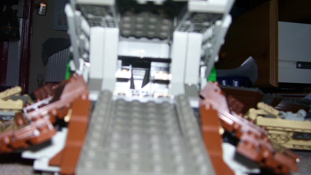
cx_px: 126
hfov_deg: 46.2
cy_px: 84
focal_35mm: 44
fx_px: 363
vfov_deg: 27.1
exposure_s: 1/60
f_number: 2.7
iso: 125
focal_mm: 5.6
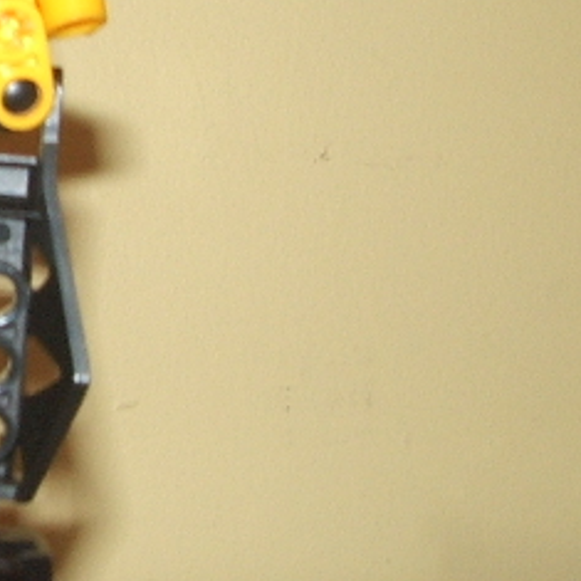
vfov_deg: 12.9
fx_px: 2564
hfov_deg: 12.0
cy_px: 282
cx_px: -433
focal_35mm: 135
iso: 100
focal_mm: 5.8
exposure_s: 1/40
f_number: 4.3
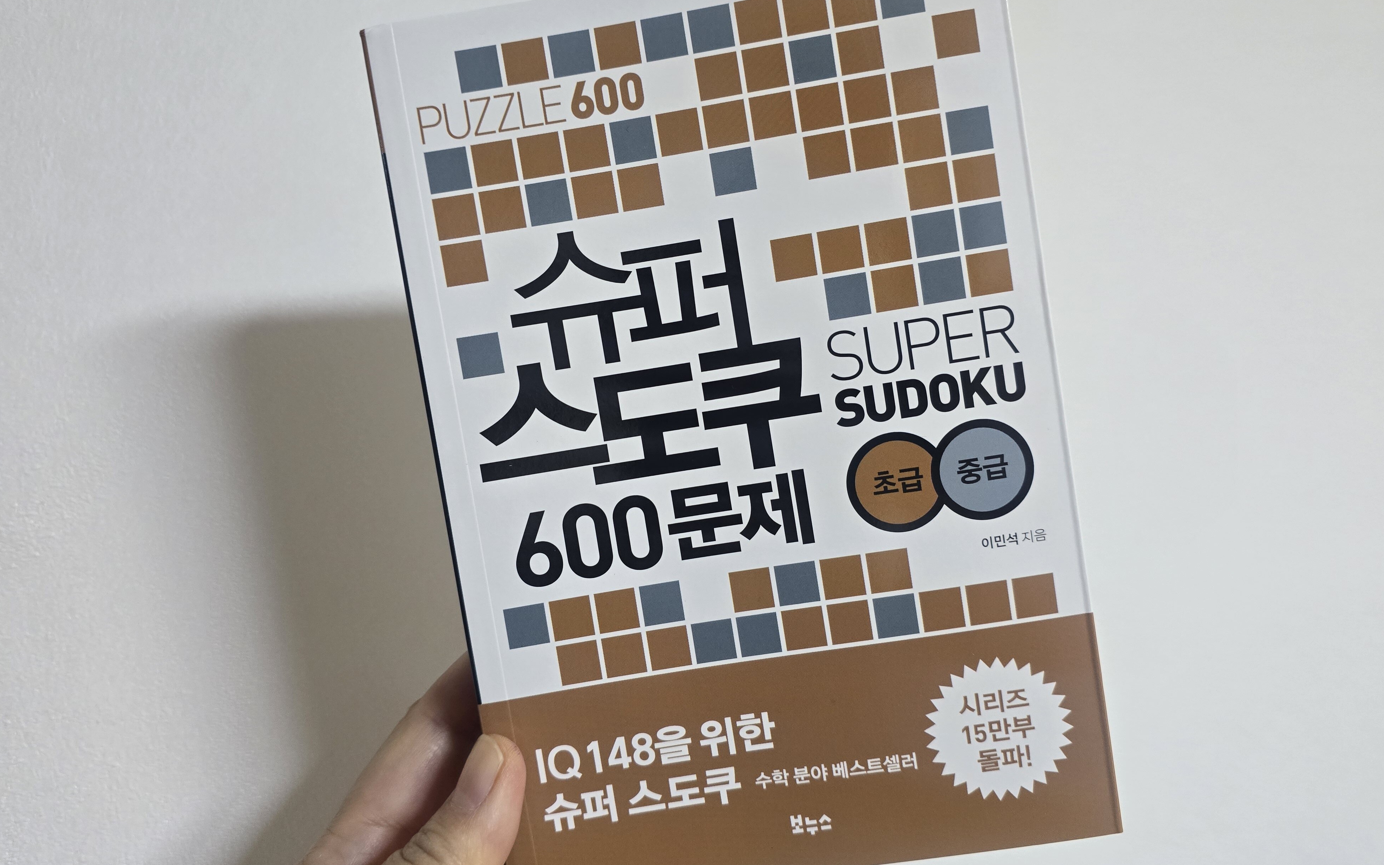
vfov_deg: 49.3
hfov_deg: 72.5
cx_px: 695
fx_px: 943
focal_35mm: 25
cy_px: 431
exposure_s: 1/120
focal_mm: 6.3
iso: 400
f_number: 1.7
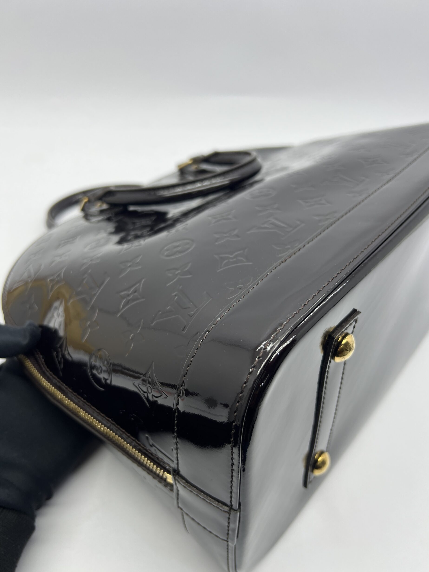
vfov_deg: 65.3
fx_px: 446
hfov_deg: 51.4
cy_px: 297
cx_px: 216
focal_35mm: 27
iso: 40
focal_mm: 5.7
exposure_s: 1/100
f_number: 1.5
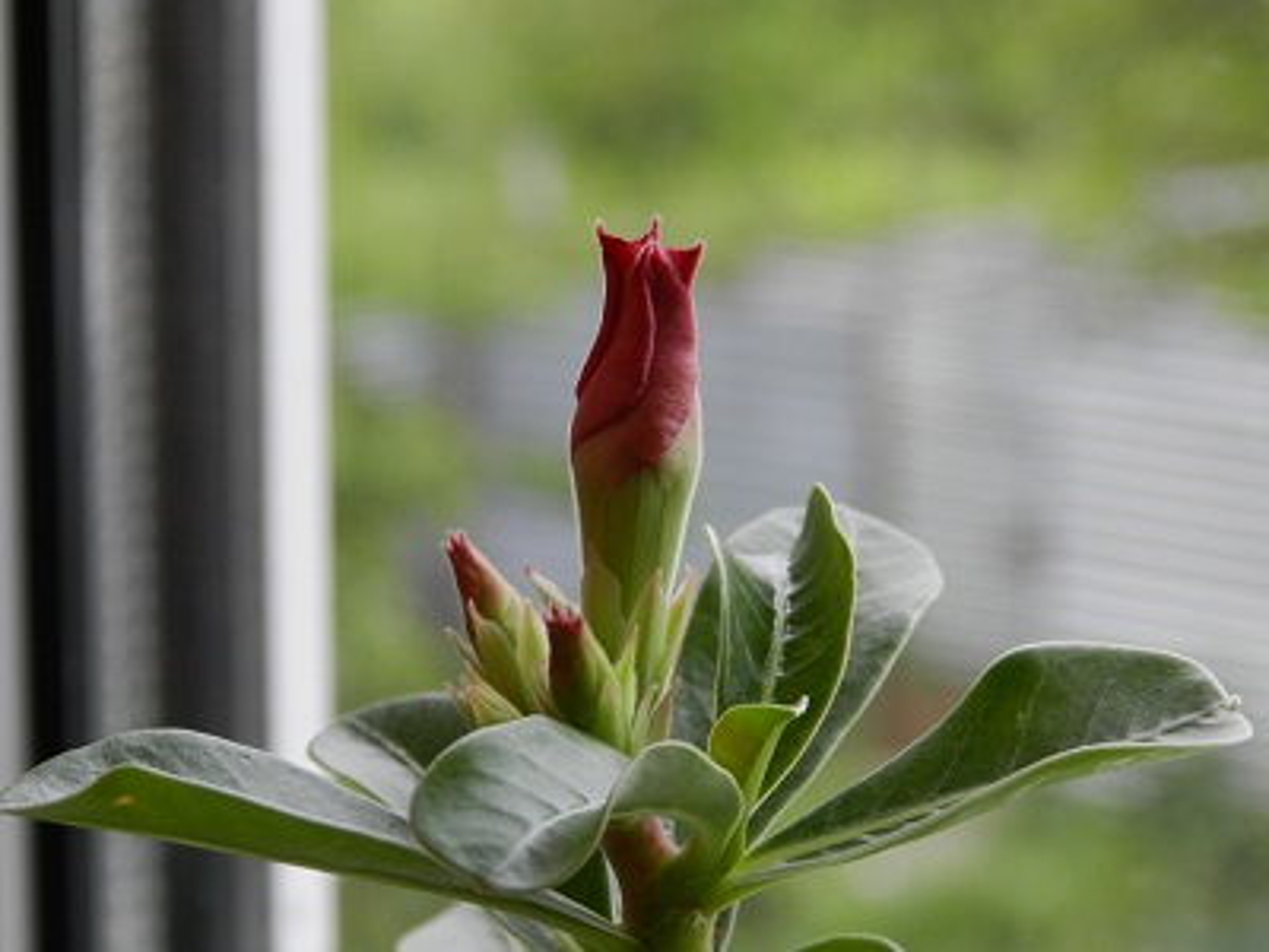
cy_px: 476
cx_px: 634
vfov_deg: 11.4
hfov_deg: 15.2
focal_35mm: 130
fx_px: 4766
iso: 360
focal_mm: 23.1
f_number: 5
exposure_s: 1/30
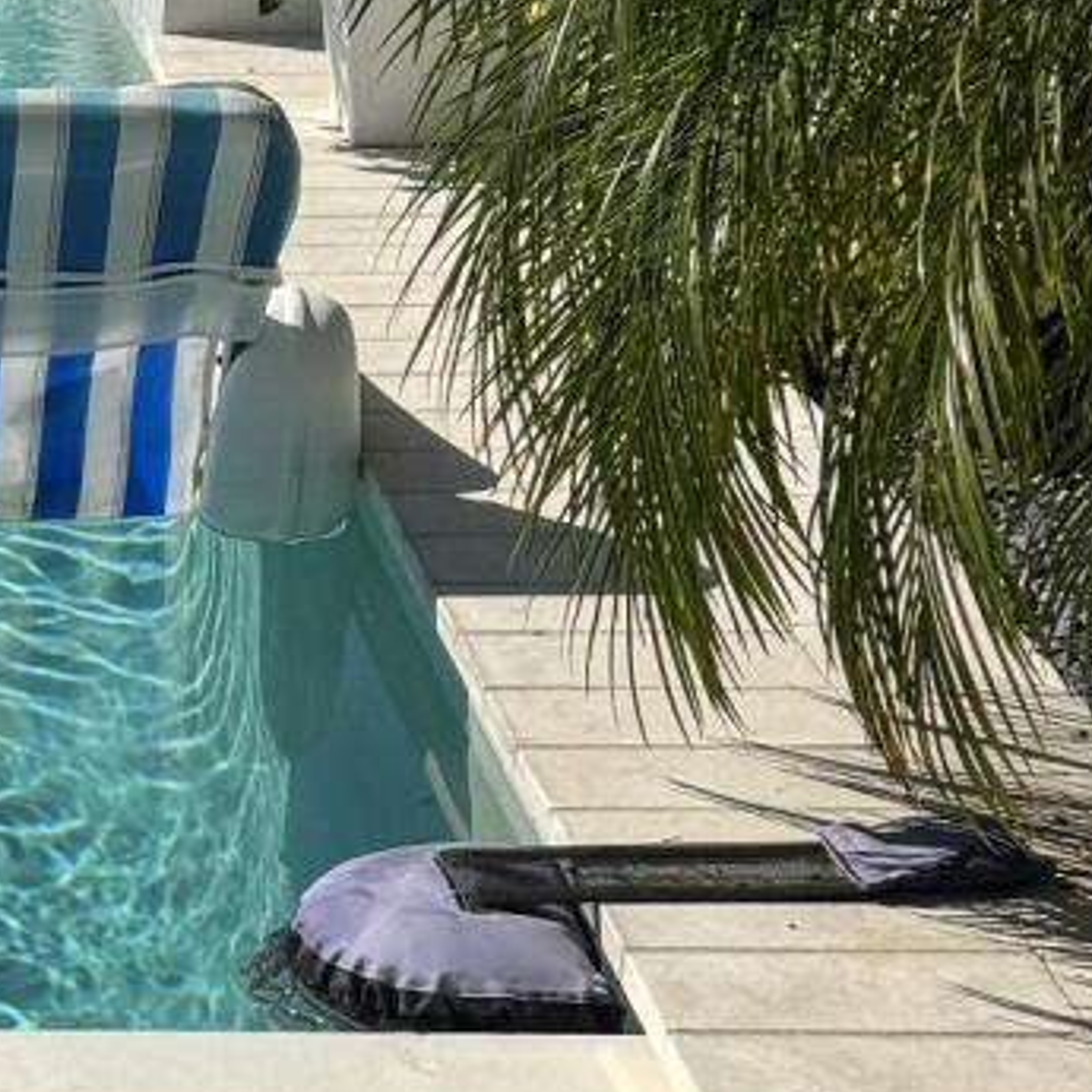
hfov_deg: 13.4
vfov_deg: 14.1
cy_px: 807
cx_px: -538
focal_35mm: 123
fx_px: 4390
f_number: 1.78
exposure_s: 1/7937
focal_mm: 6.76
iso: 80
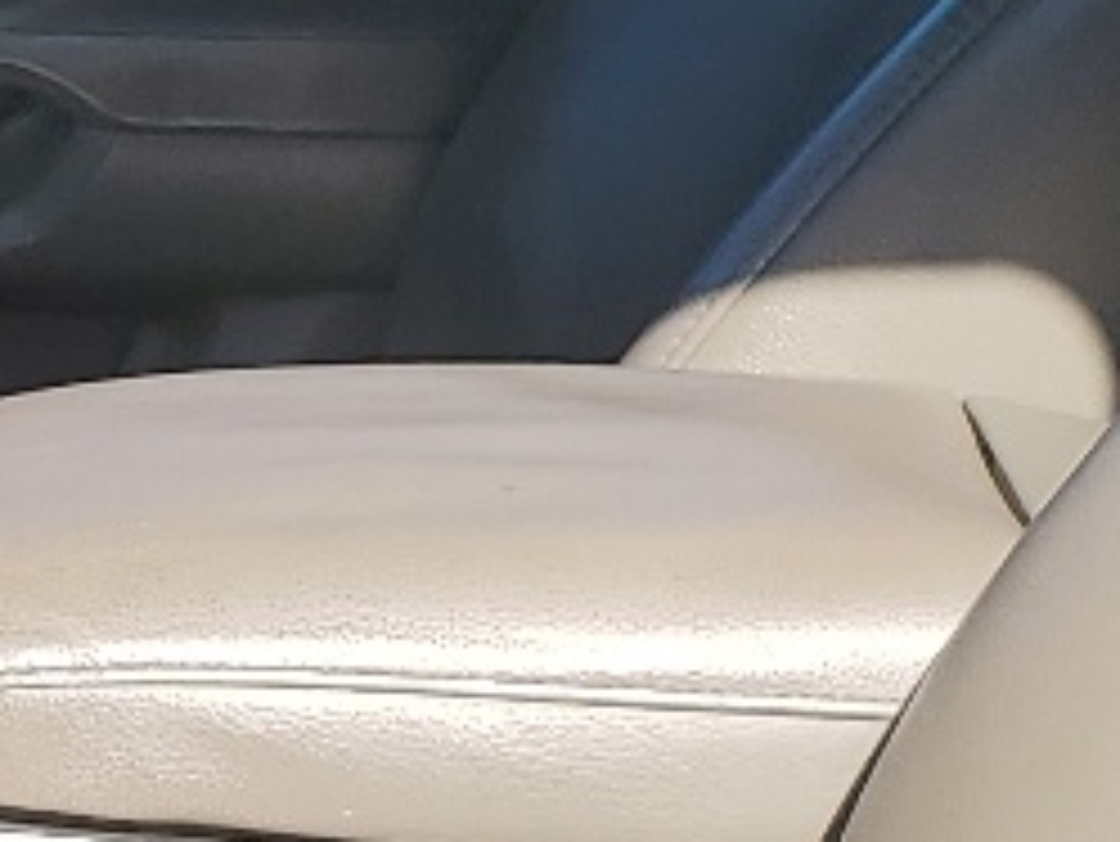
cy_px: 1058
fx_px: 5406
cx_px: -711
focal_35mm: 167
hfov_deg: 11.2
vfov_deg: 8.8
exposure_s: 1/1429
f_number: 1.5
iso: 50
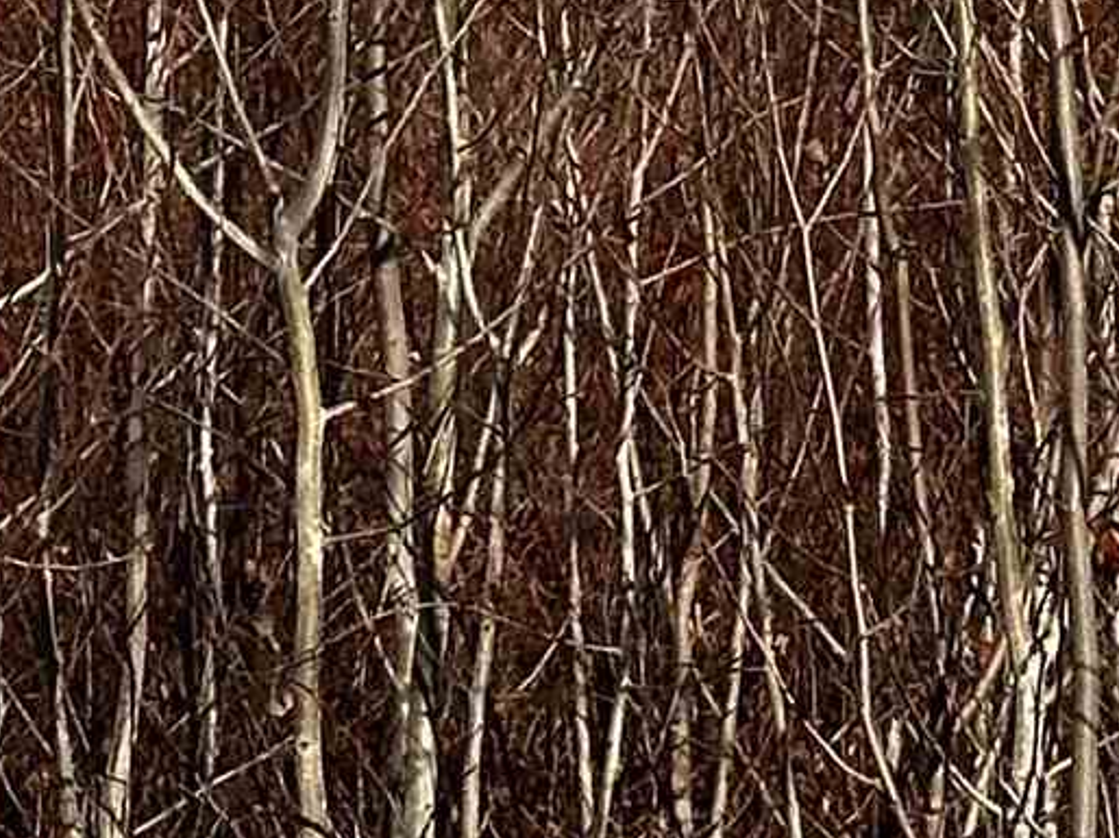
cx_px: -205
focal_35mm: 287
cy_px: -1334
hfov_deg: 6.9
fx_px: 9273
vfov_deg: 5.0
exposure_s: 1/5263
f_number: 1.78
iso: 64
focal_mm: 6.86
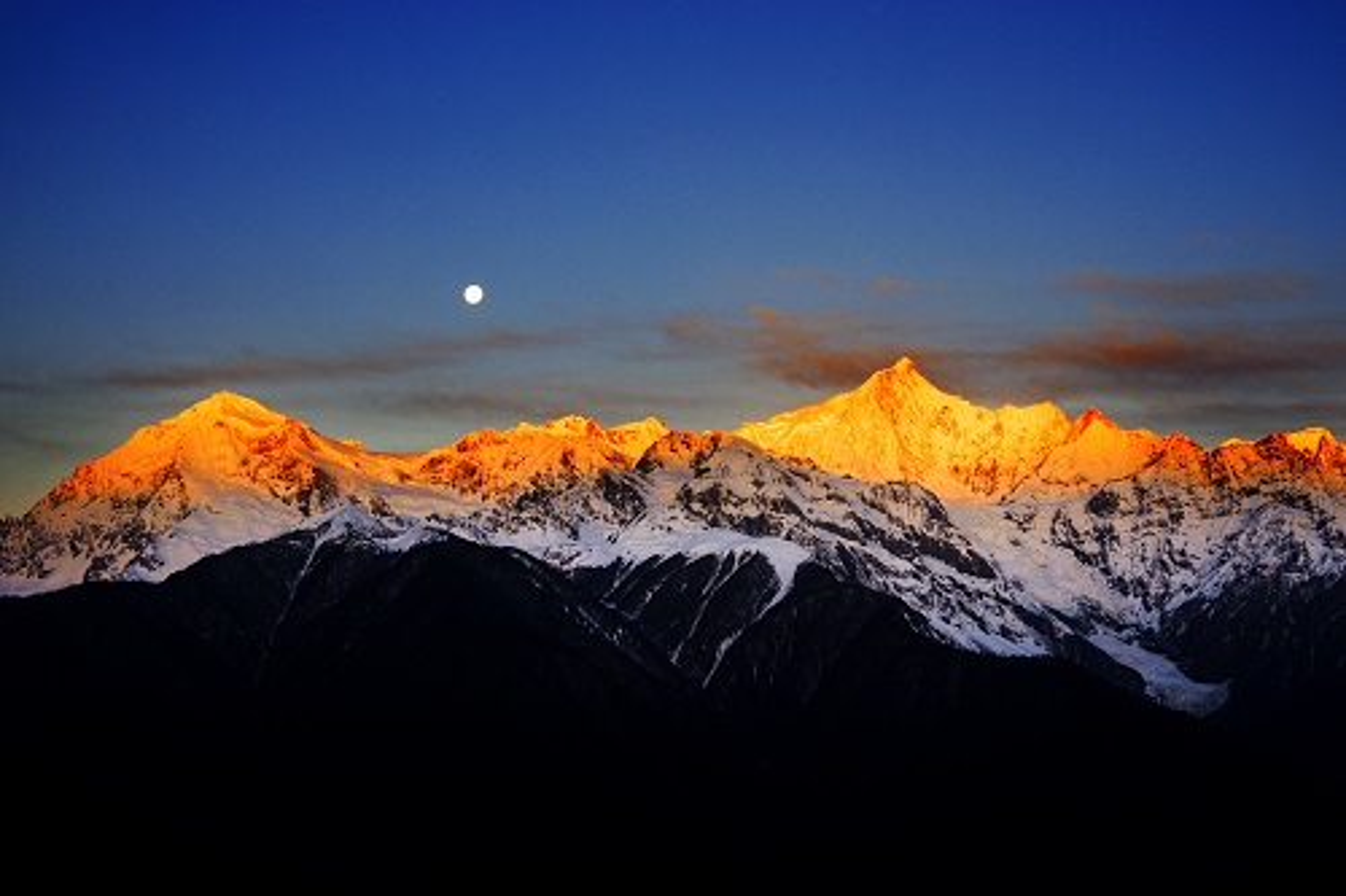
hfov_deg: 39.6
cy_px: 448
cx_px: 673
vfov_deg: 27.0
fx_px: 1869
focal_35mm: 50
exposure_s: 1/15
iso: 100
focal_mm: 50
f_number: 19
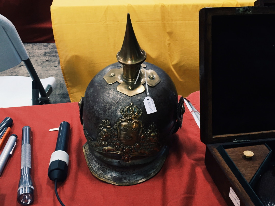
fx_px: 230
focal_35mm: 29
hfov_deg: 61.7
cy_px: 103
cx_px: 138
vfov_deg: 48.2
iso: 50
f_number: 2.2
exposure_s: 1/30
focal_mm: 4.15
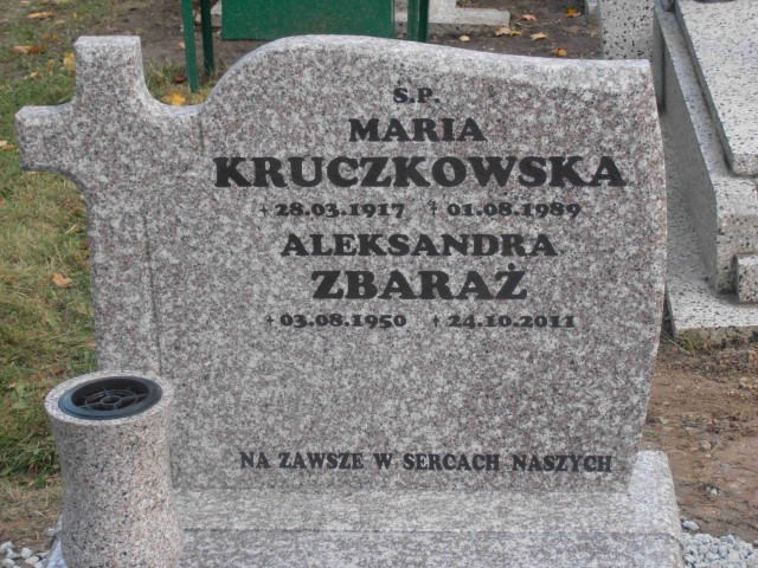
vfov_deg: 16.8
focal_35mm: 88
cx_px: 379
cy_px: 284
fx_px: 1927
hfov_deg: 22.3
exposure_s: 1/100
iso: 80
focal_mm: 15.51
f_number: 5.1
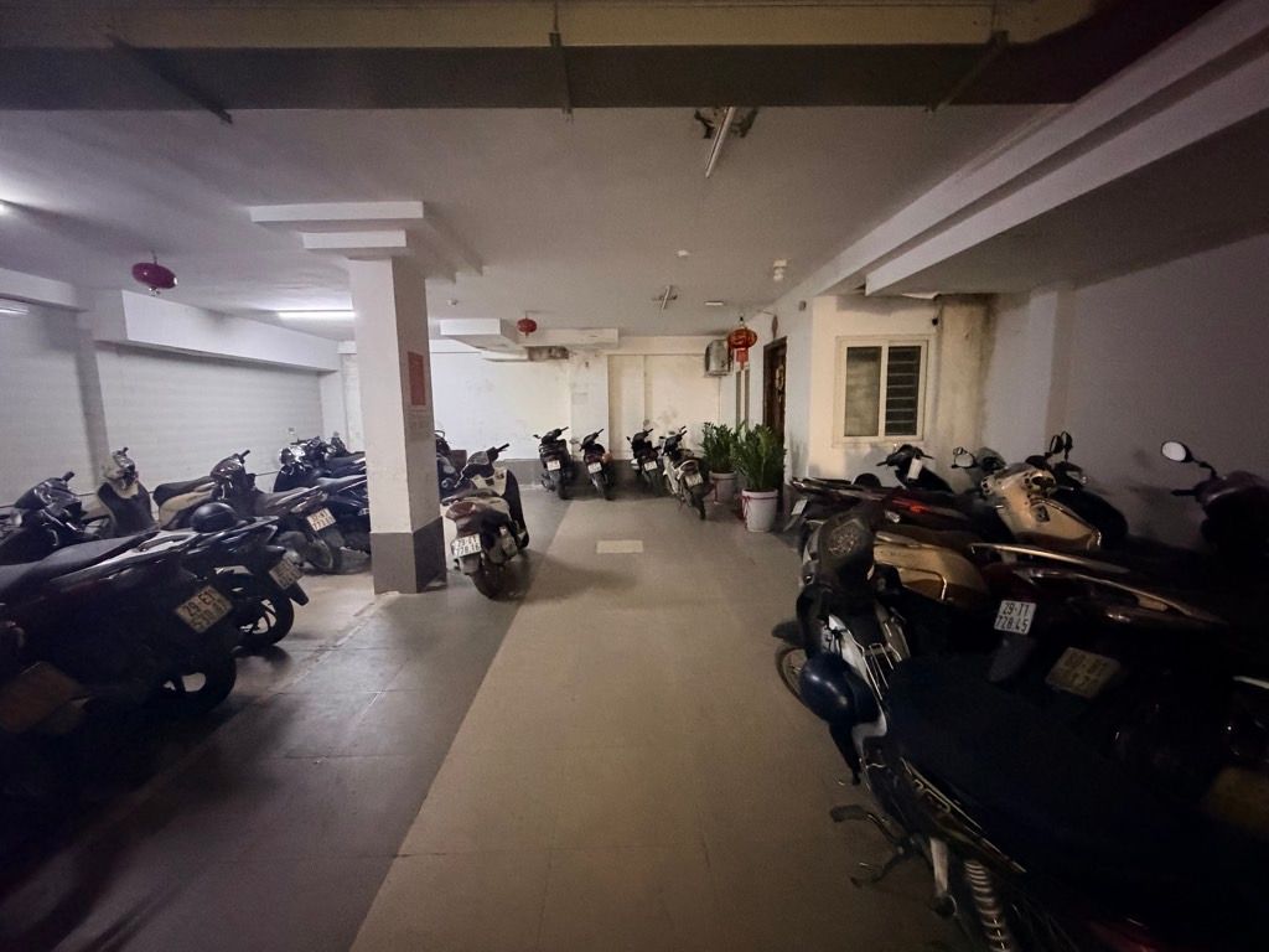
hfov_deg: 102.1
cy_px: 476
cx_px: 634
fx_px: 513
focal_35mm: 14
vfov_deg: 85.7
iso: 1600
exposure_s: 1/30
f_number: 2.2
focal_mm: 2.22
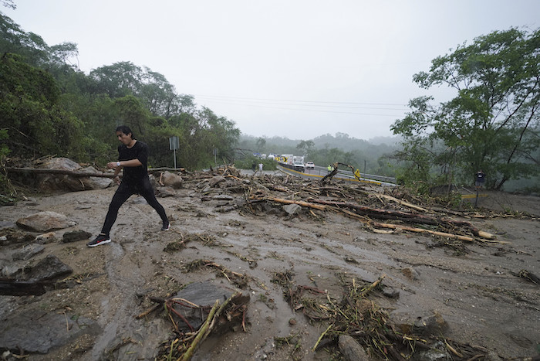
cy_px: 180
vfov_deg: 73.8
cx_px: 270
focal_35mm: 16
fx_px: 240
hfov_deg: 96.7
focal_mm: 16
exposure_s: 1/800
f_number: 4
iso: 3200
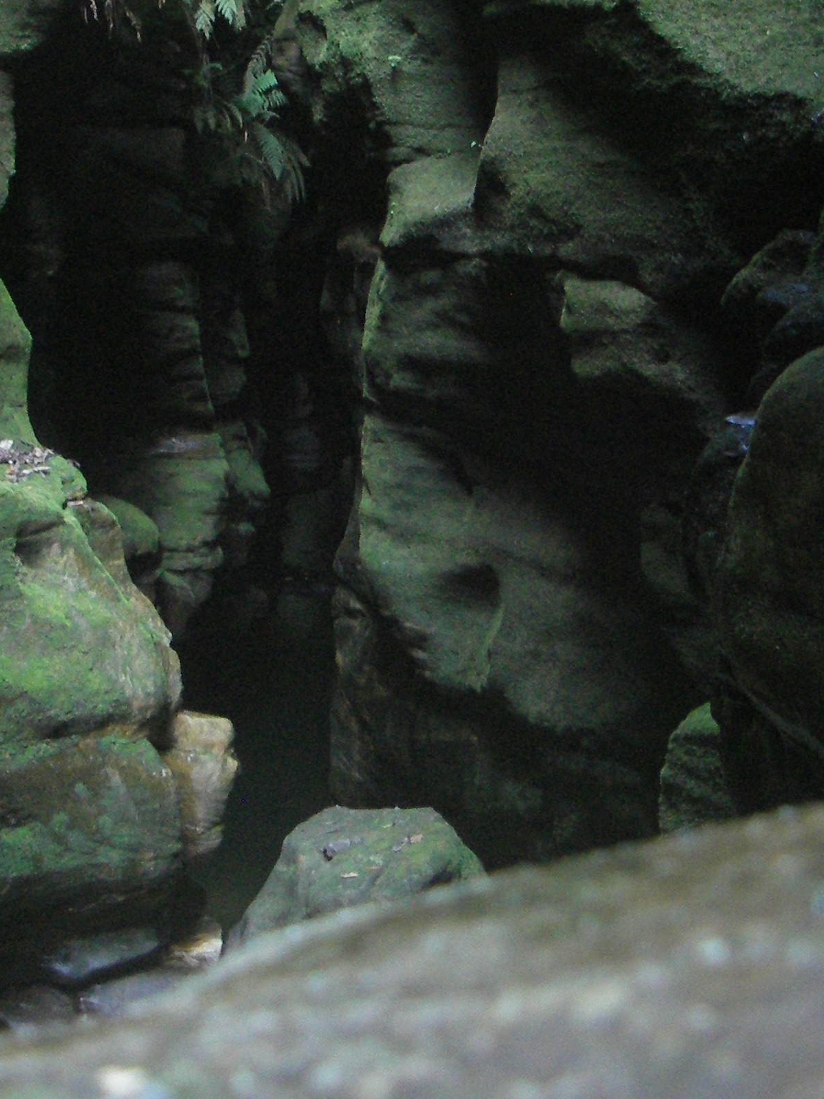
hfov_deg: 23.9
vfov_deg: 31.4
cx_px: 294
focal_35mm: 61
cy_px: 340
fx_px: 1936
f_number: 3.3
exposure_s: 1/4
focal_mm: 6.3
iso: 200
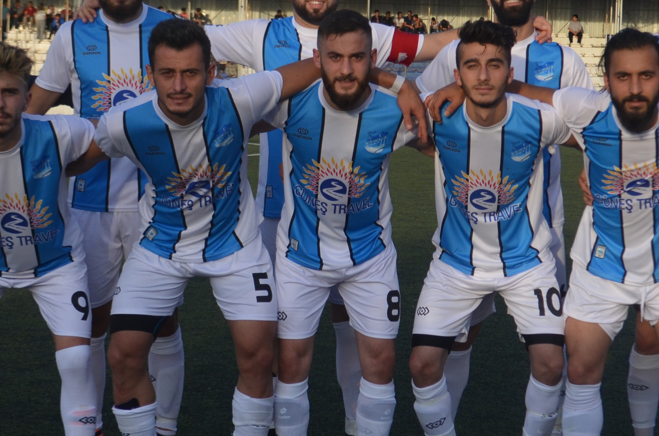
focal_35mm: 107
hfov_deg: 19.1
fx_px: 1955
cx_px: 433
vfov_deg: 12.7
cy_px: 194
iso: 400
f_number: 4.8
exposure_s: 1/1250
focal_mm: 32
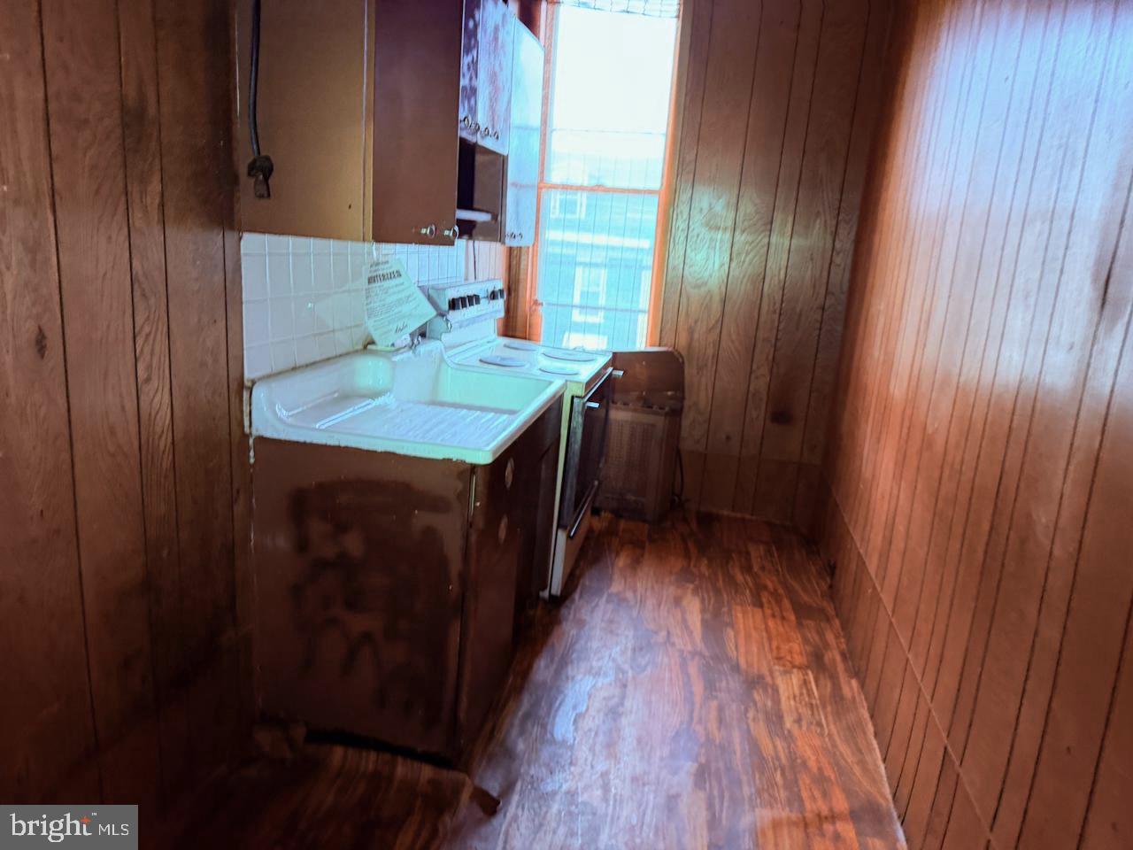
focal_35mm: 24
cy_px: 425
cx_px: 566
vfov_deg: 56.8
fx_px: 786
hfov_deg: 71.6
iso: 400
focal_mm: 6.76
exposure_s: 1/60
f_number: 1.78
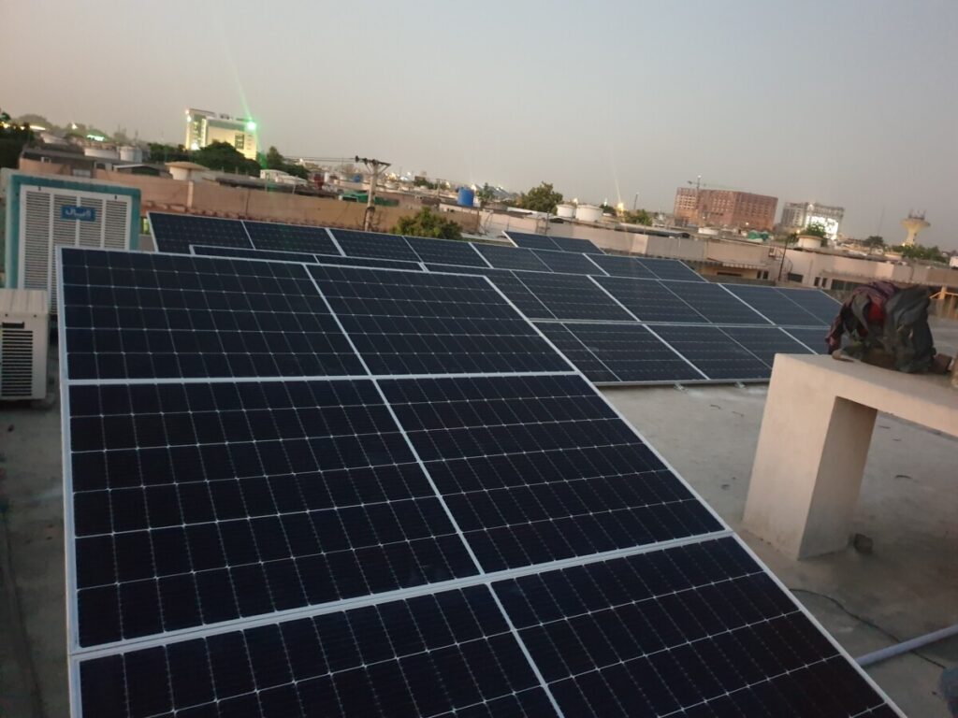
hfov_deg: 67.3
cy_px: 359
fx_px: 720
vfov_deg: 53.1
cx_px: 479
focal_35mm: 26
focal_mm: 4.3
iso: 1000
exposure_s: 1/10
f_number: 1.5
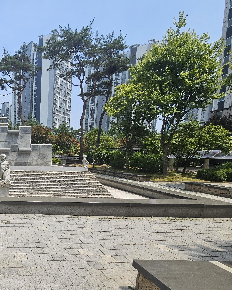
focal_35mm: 21
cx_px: -2
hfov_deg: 51.7
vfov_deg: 76.8
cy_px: 173
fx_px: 180
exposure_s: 1/2775
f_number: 2.2
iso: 50
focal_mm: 2.2
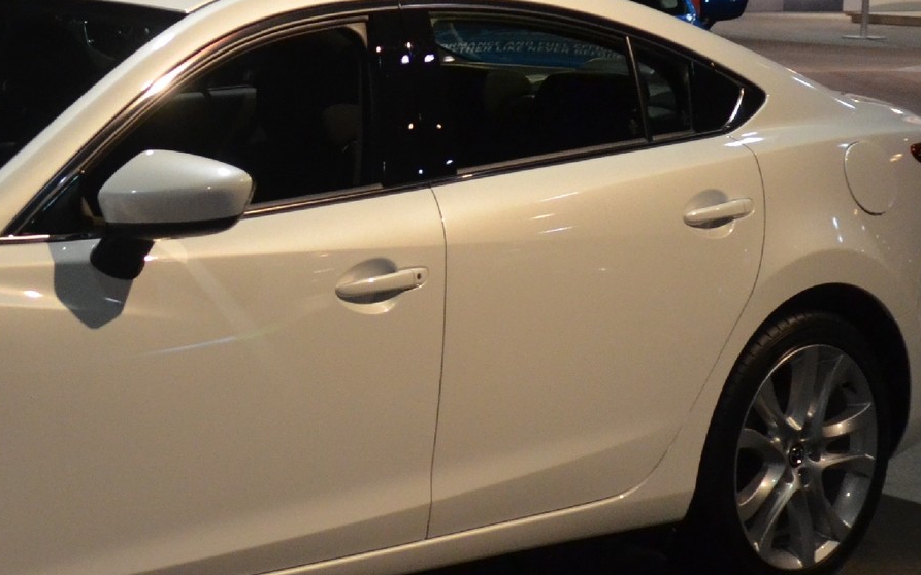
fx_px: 2359
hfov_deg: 21.2
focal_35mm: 94
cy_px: 191
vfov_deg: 13.9
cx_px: -25
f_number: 2.8
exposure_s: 1/200
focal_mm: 22
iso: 1600
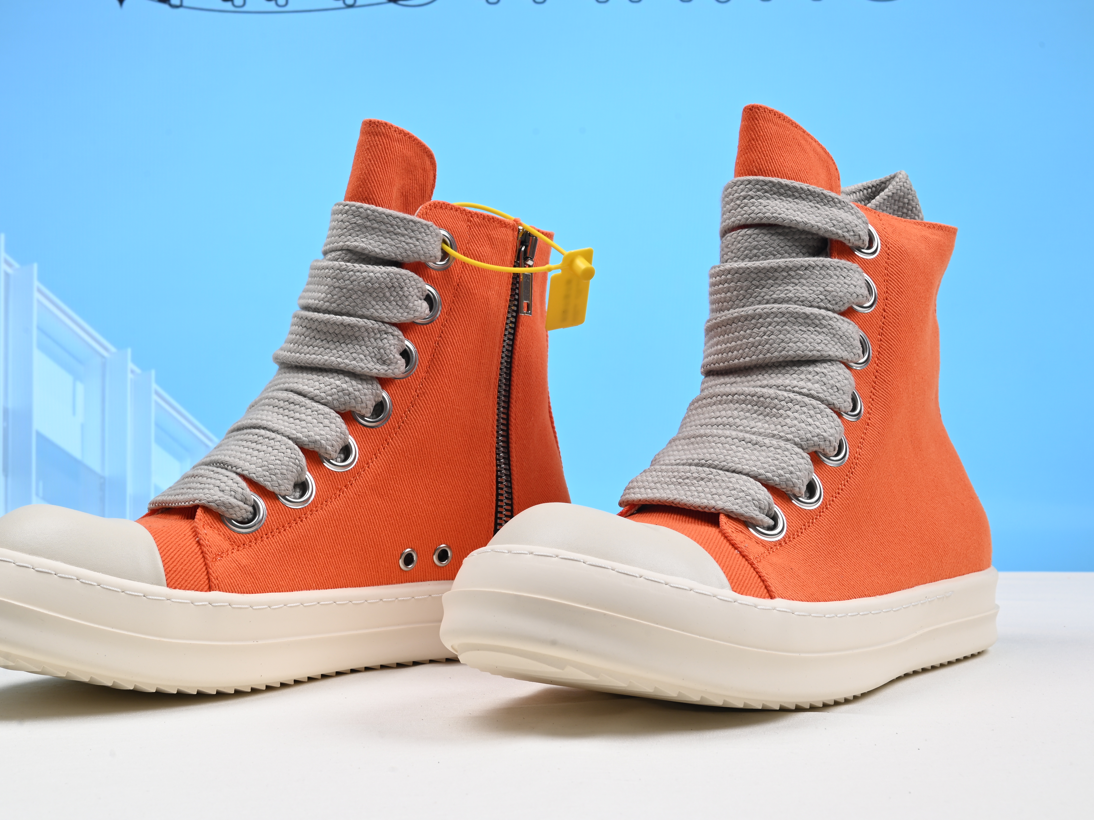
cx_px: 484
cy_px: 352
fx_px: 1580
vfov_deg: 29.1
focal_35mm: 50
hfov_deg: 38.1
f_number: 16
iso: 100
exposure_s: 1/2.5
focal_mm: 40
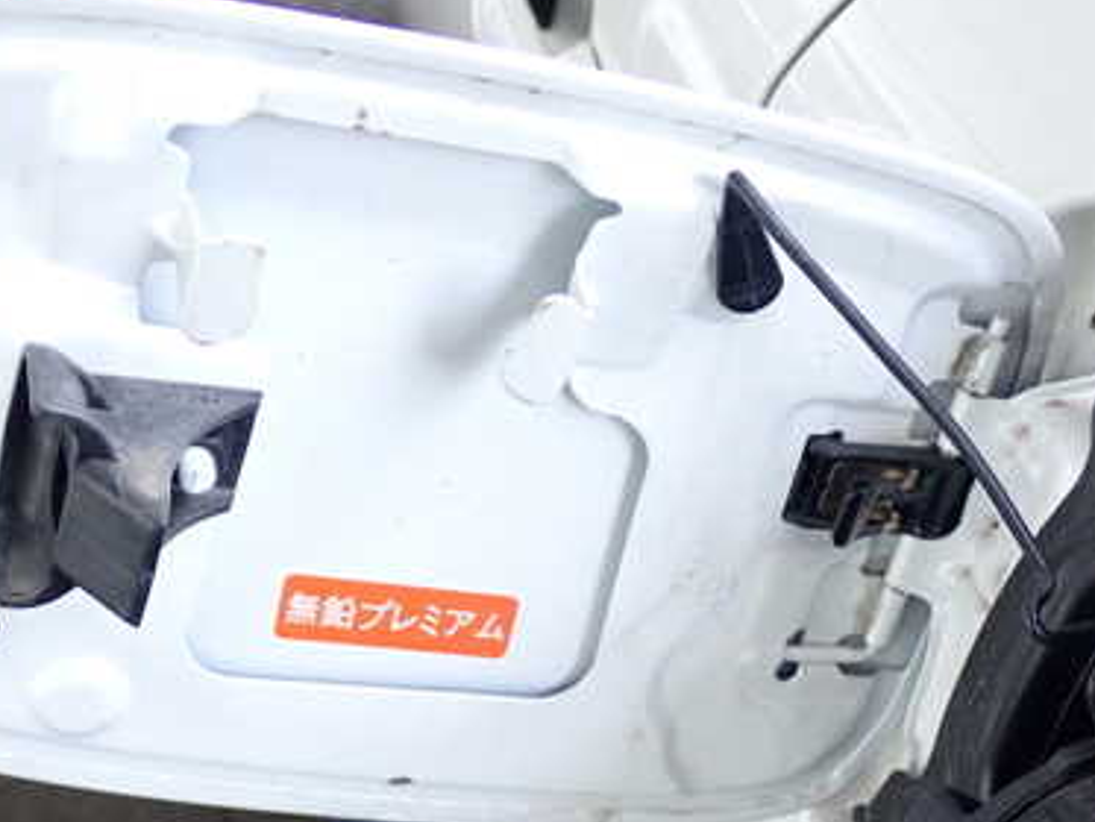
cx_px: 611
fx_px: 2088
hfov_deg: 29.4
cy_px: 590
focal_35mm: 66
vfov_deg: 22.1
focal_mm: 7.31
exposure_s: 1/125
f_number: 2.8
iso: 400
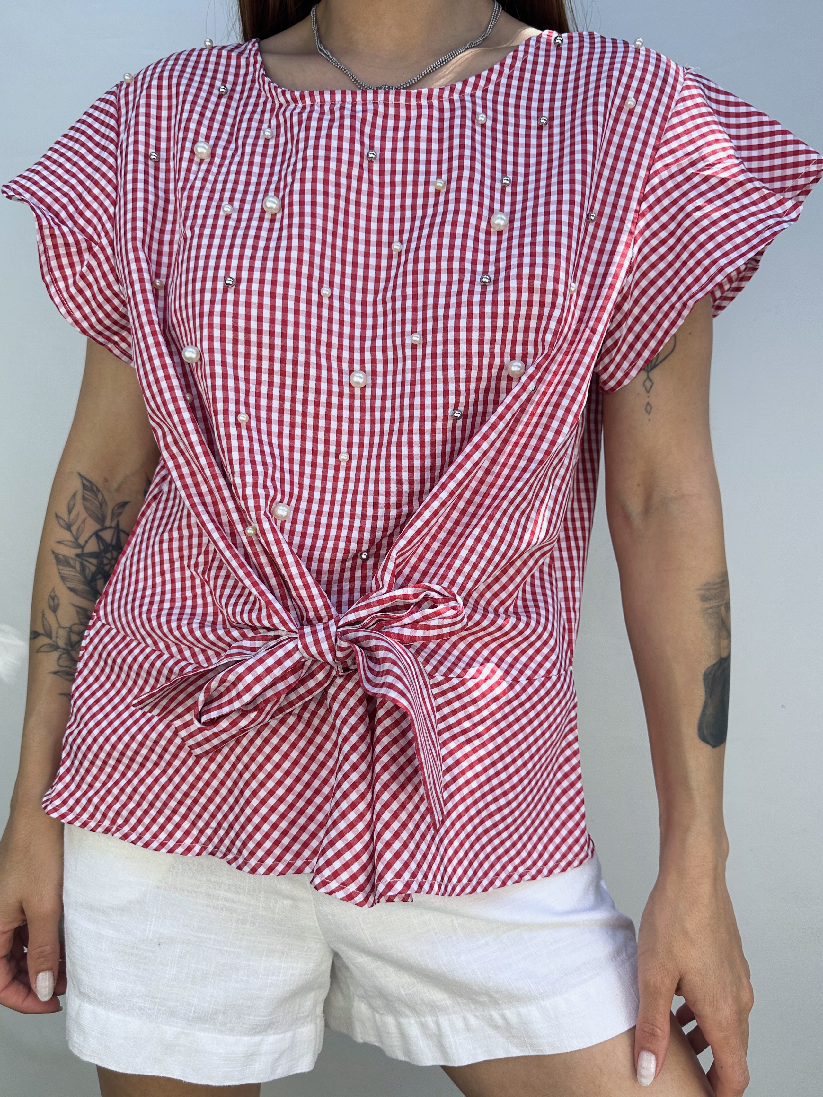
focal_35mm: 25
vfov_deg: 69.4
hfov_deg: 54.9
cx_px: 404
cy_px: 537
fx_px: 793
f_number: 1.78
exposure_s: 1/491
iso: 80
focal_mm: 6.86
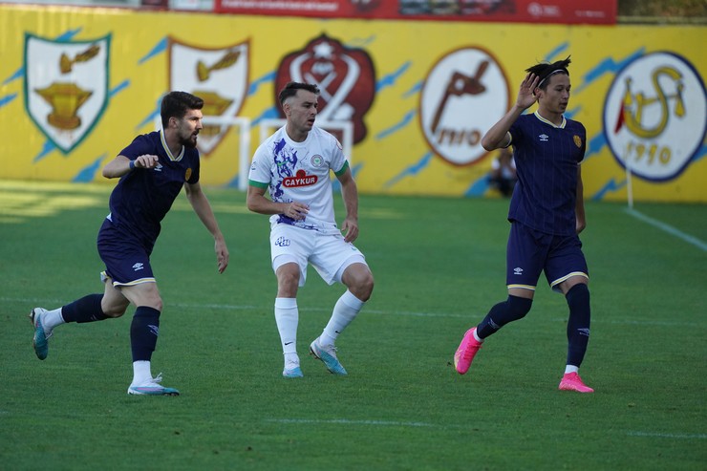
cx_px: 354
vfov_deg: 3.4
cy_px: 236
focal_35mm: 400
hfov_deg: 5.2
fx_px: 7853
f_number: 5.6
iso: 3200
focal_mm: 400
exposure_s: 1/2000
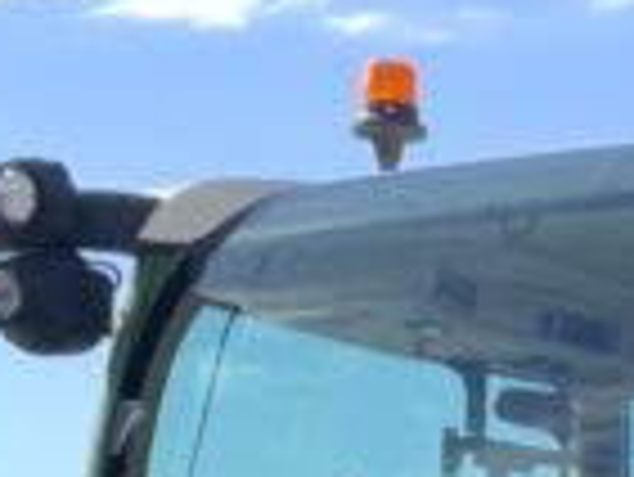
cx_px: 656
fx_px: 3868
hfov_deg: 9.3
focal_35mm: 211
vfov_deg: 6.6
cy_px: 1242
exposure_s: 1/351
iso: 16
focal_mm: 3
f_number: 1.8
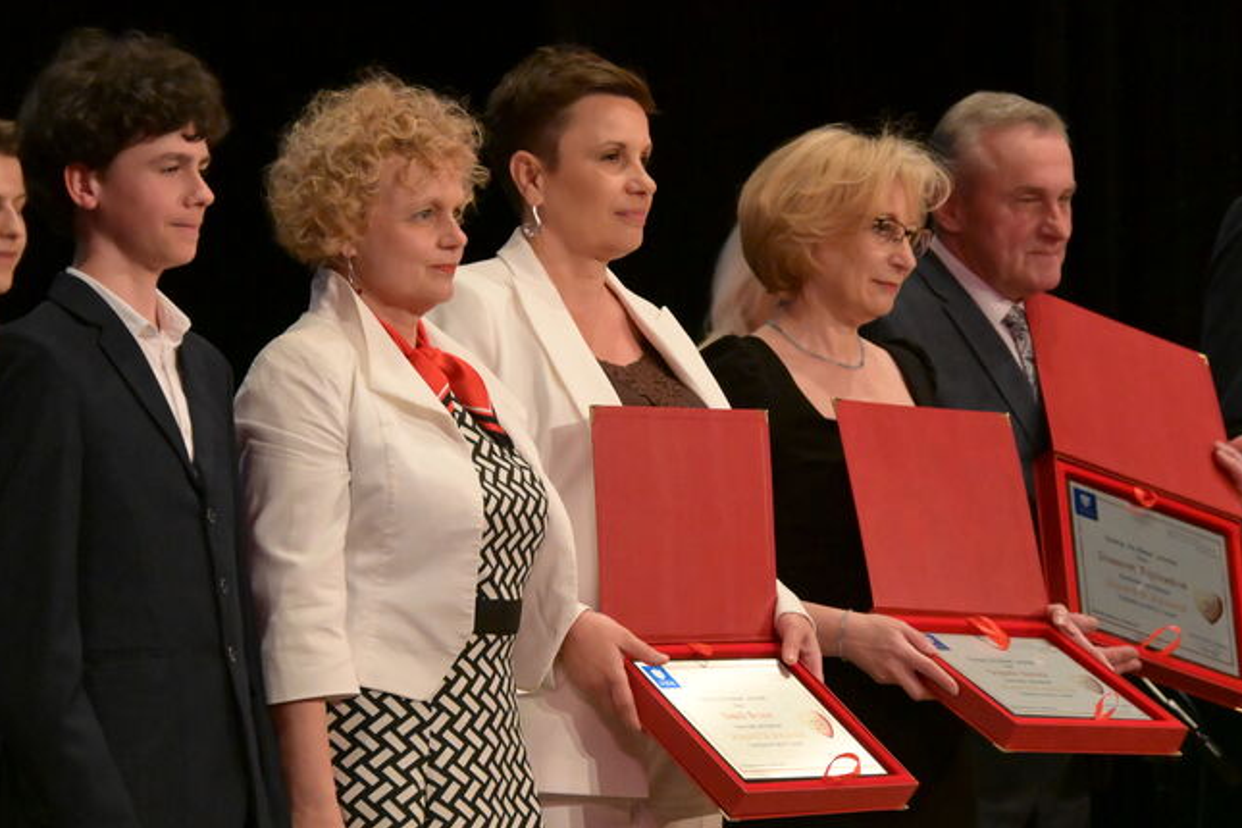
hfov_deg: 11.1
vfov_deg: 7.4
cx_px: 564
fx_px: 6416
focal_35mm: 186
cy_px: 433
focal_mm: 150
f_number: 6.3
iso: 10000
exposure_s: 1/400
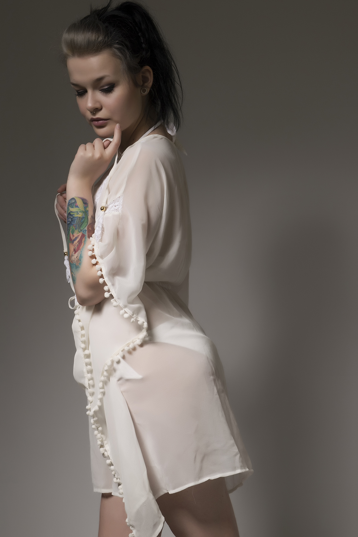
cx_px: 179
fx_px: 1230
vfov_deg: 24.6
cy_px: 268
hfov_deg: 16.6
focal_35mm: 82
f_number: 18
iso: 200
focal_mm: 55
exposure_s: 1/60
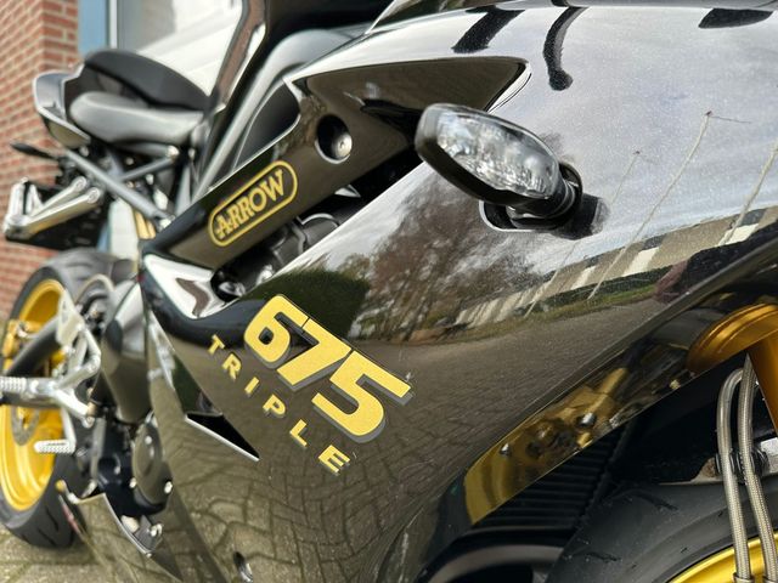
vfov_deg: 56.8
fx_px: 539
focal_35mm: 24
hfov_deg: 71.6
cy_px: 292
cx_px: 389
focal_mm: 6.86
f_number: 1.78
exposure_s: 1/132
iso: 64
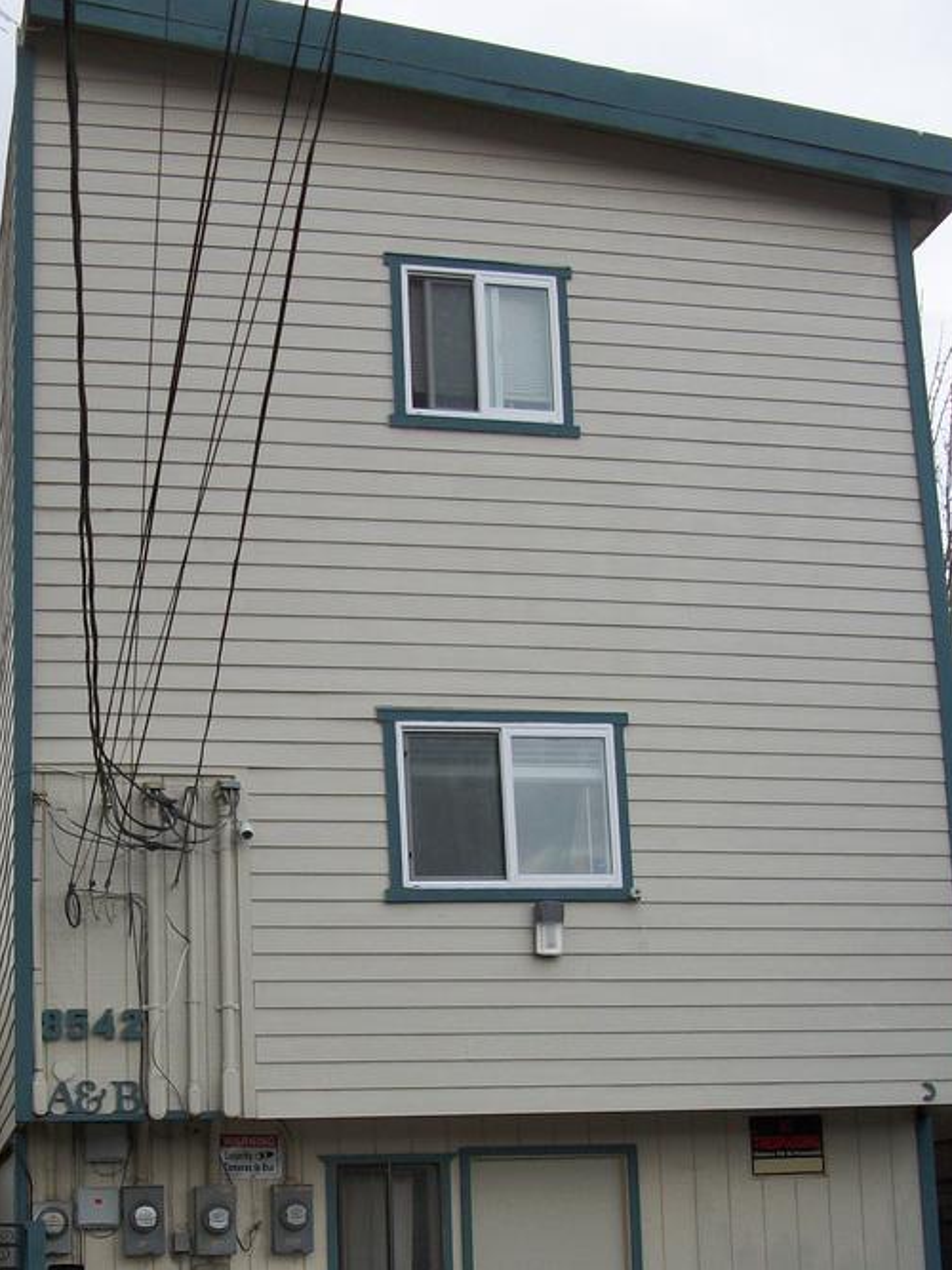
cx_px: 251
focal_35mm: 54
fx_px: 1981
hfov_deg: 26.7
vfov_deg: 35.0
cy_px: 915
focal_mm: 5.7
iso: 80
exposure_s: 1/320
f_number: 2.9
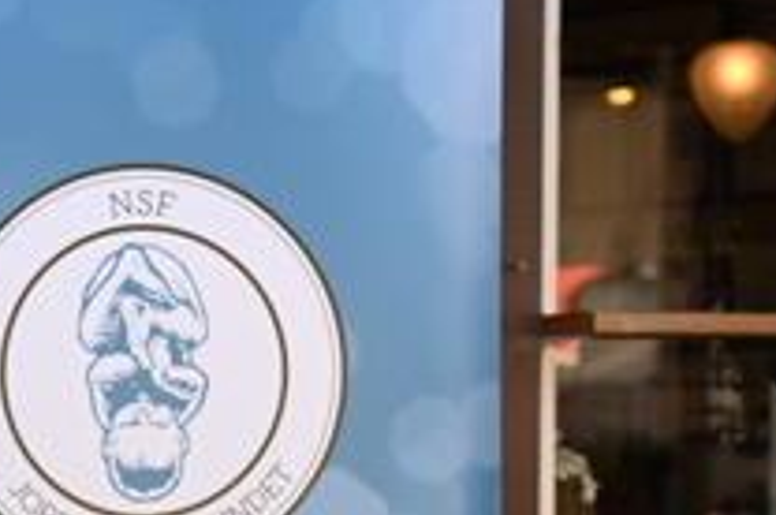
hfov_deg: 13.0
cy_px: 737
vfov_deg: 8.7
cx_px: -179
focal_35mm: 154
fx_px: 3314
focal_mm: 40
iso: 250
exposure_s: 1/640
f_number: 2.5
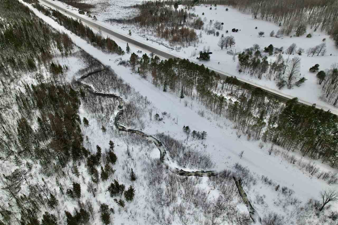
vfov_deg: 57.2
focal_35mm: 22
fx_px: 207
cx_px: 169
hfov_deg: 78.6
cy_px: 112
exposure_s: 1/15
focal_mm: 8.38
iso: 100
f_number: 2.8
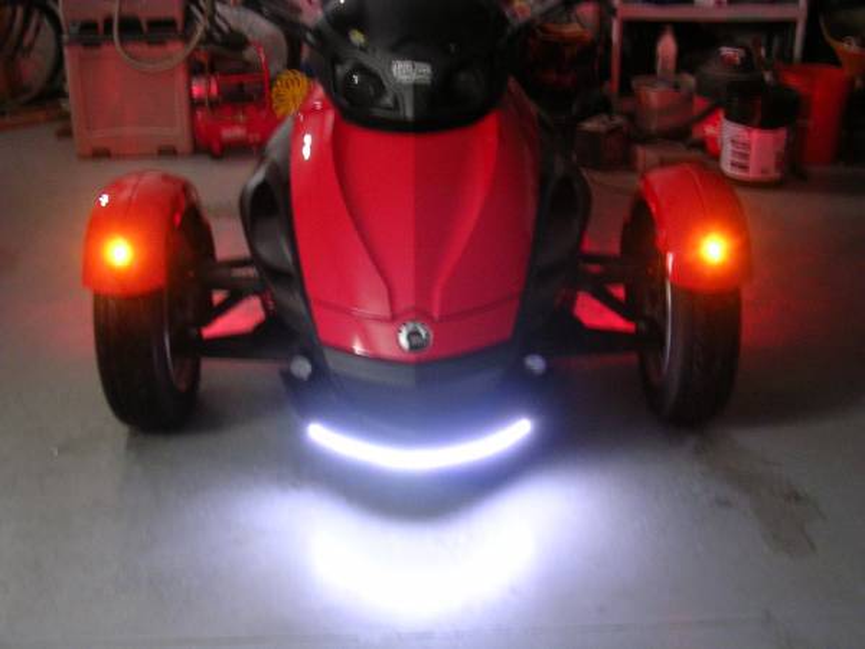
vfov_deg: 29.7
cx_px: 432
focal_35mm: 49
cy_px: 324
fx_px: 1224
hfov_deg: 38.9
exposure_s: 1/3.1
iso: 143
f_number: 3.1
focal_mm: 7.5
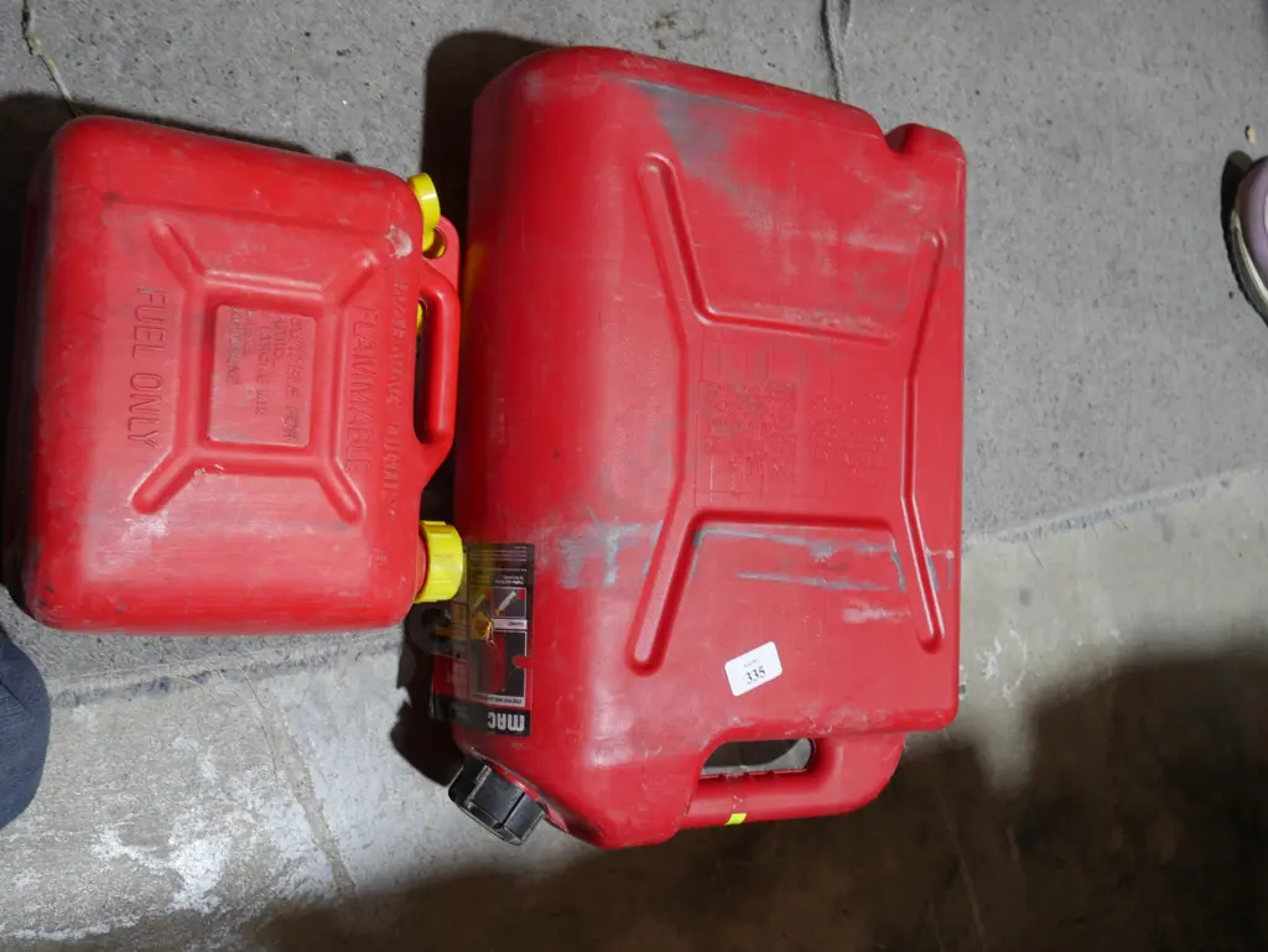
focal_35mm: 34
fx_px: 1246
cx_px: 634
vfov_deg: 41.8
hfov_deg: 53.9
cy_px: 476
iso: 400
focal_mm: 17
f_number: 4
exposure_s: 1/60
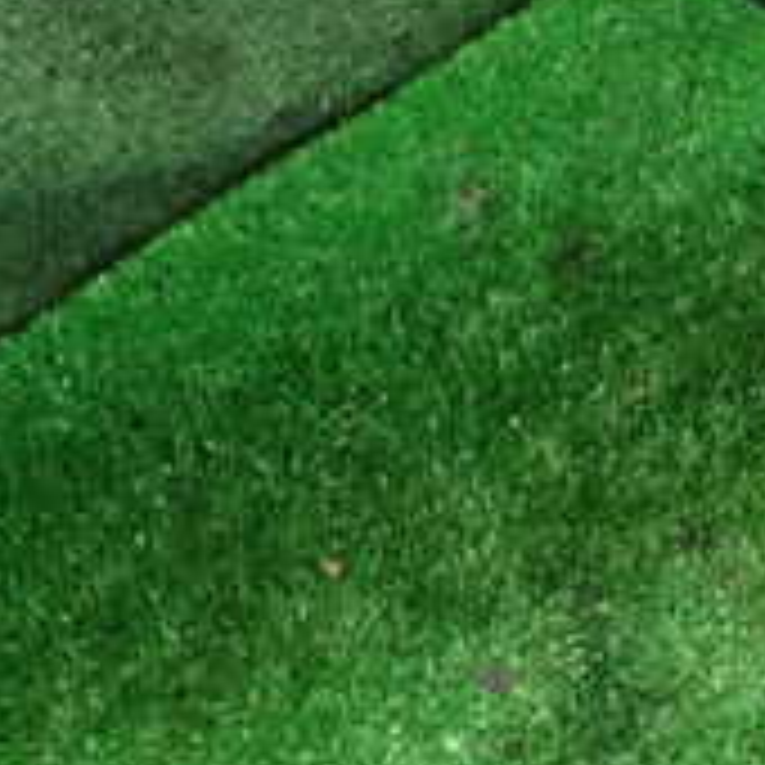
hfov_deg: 21.3
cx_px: 801
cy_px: -94
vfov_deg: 21.0
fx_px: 1950
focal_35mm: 78
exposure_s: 1/30
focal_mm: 4.5
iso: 200
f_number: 2
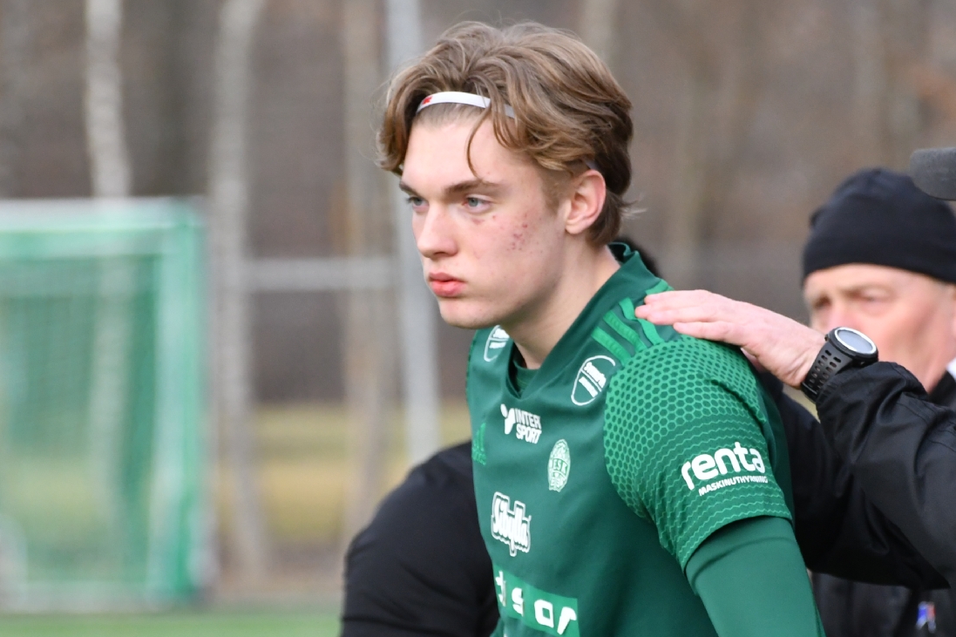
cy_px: 520
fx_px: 12346
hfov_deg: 4.4
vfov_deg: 3.0
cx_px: 636
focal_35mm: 465
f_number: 5.6
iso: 1250
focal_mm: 170
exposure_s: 1/2000
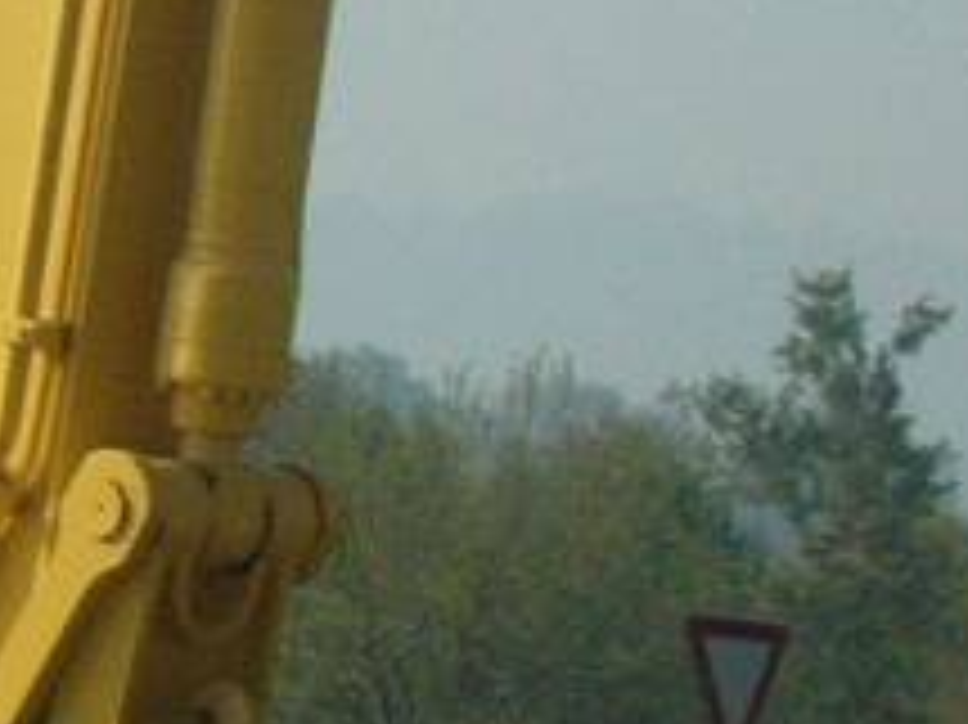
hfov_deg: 3.3
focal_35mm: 583
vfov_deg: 2.5
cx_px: -1630
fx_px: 16294
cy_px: 265
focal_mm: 16.3
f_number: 13.7
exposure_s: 1/100
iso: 100
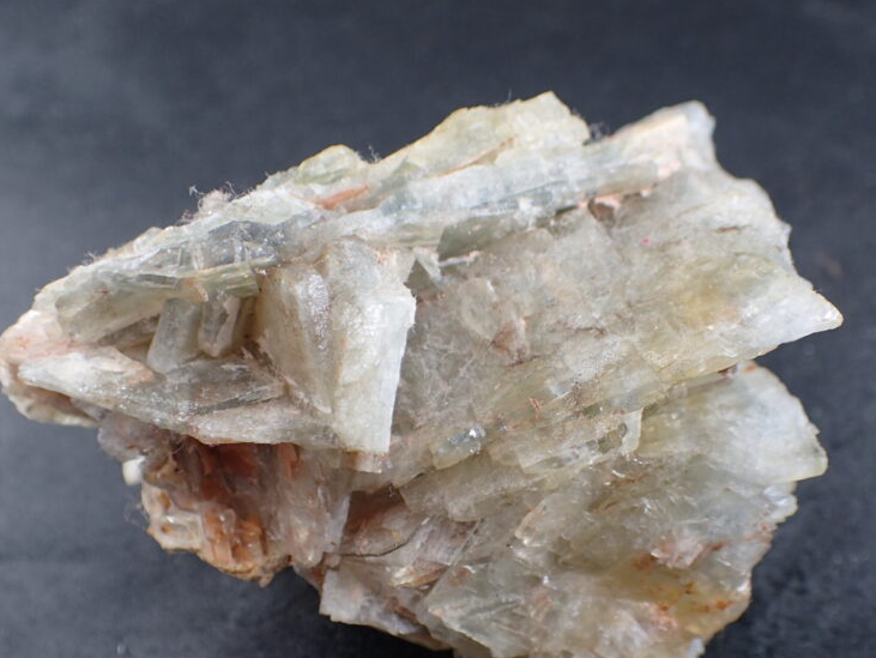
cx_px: 487
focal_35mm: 42
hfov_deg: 44.7
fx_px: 1063
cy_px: 409
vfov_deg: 34.2
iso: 100
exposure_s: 1/125
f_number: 2.3
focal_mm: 5.5
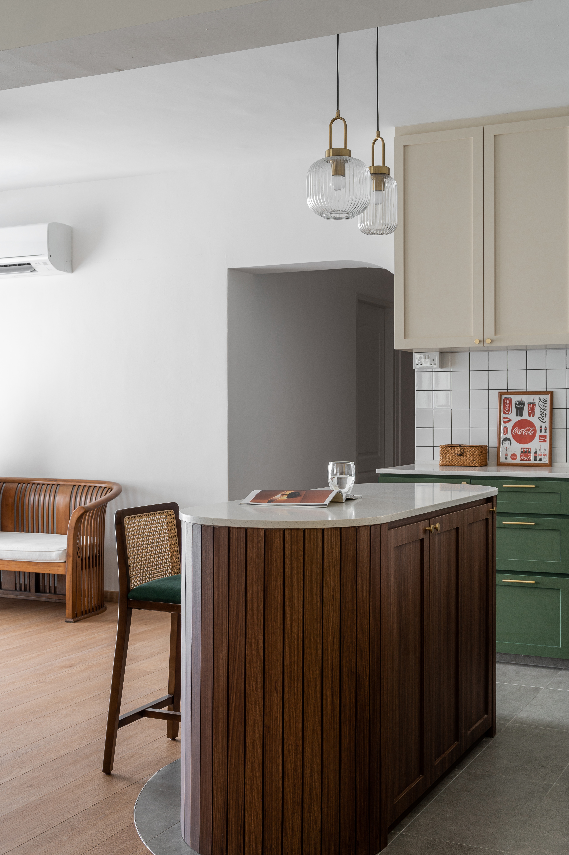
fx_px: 997
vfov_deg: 46.4
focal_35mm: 42
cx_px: 284
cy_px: 428
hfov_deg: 31.9
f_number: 10
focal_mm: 42
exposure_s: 1/1.67
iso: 100
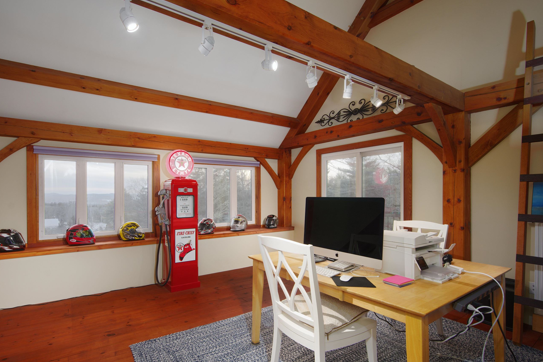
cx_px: 235
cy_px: 200
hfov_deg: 89.5
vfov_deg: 67.2
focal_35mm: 18
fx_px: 271
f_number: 7.1
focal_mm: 15
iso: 320
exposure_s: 1.3
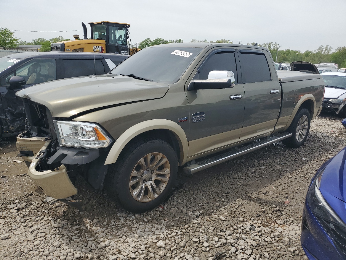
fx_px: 260
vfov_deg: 53.1
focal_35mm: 26
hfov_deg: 67.3
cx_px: 173
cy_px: 130
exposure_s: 1/3333
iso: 50
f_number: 1.5
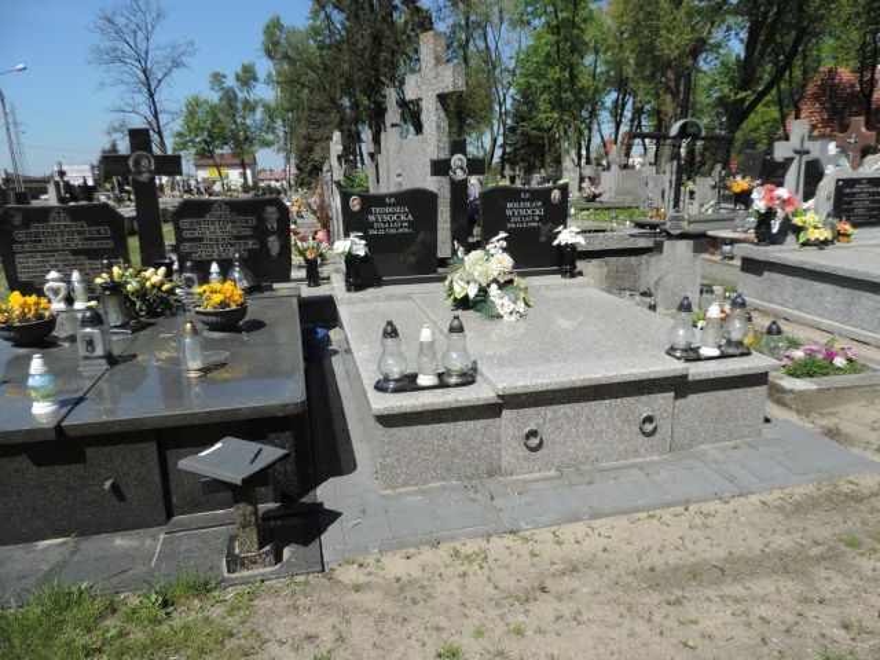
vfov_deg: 56.8
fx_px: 610
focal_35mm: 24
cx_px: 440
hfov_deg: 71.6
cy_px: 330
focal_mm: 4.3
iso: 80
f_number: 3
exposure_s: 1/1250
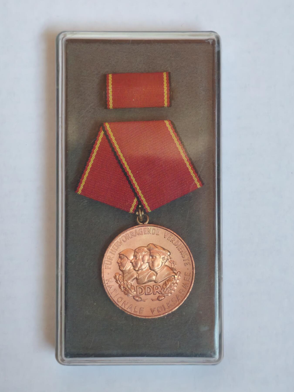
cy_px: 196
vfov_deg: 28.6
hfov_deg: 21.6
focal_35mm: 68
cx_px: 147
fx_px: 770
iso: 640
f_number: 1.95
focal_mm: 5.52
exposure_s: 1/50
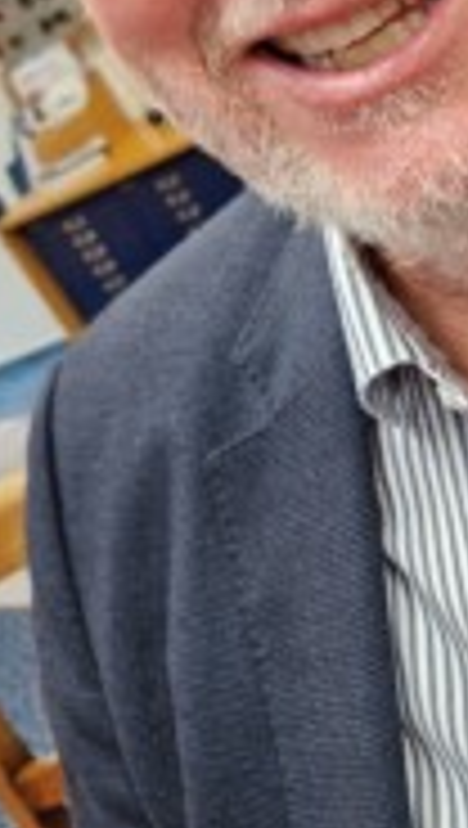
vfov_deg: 38.9
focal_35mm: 48
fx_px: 1055
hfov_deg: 24.1
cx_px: 443
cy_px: 38
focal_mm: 5.4
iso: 200
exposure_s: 1/100
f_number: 1.8
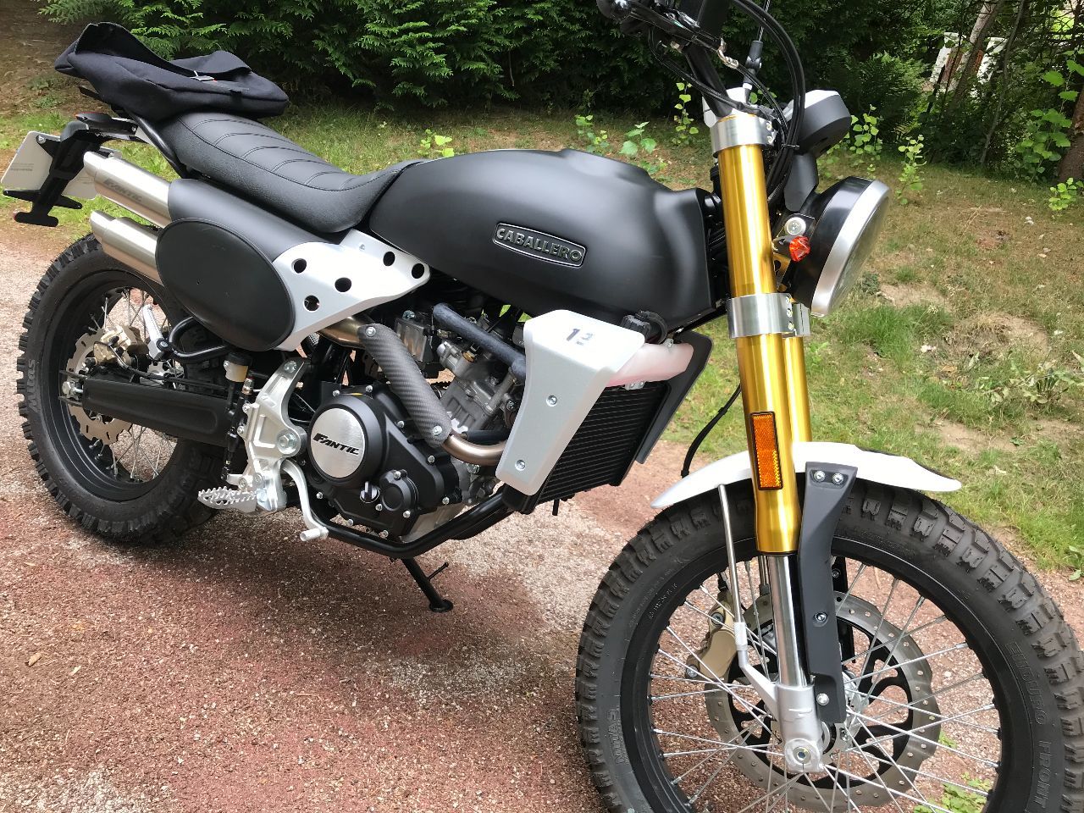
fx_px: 877
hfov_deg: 63.4
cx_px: 542
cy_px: 406
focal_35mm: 28
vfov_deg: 49.7
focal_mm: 3.99
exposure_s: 1/130
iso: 20
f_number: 1.8
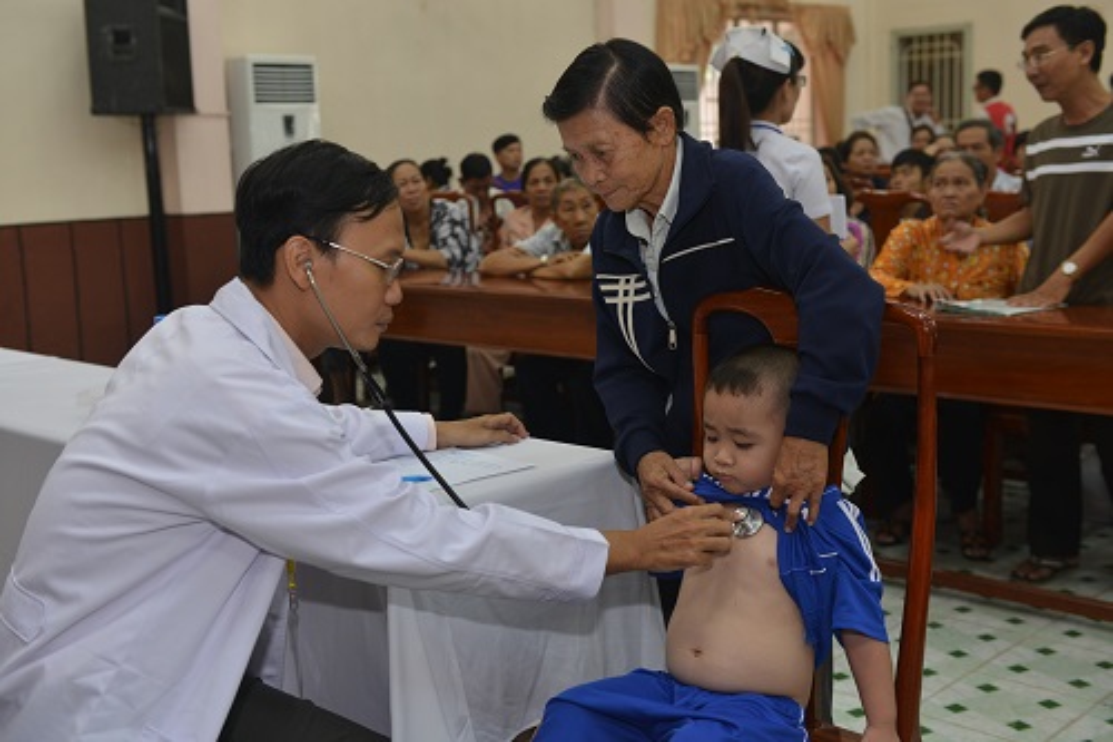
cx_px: 556
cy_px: 371
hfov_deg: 43.6
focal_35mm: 45
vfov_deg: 29.8
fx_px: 1391
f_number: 4.5
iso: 500
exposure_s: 1/30
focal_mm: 45
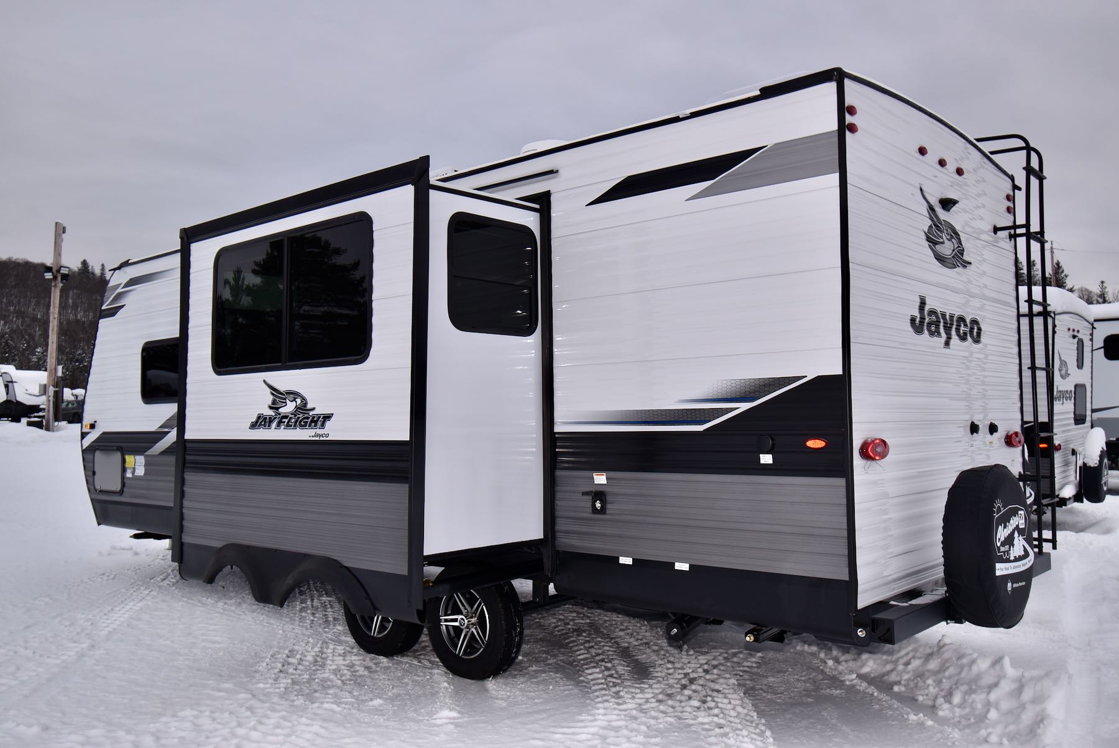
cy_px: 374
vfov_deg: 43.7
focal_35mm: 30
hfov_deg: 61.9
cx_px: 560
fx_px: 933
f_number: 6.3
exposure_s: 1/160
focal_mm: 20
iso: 100
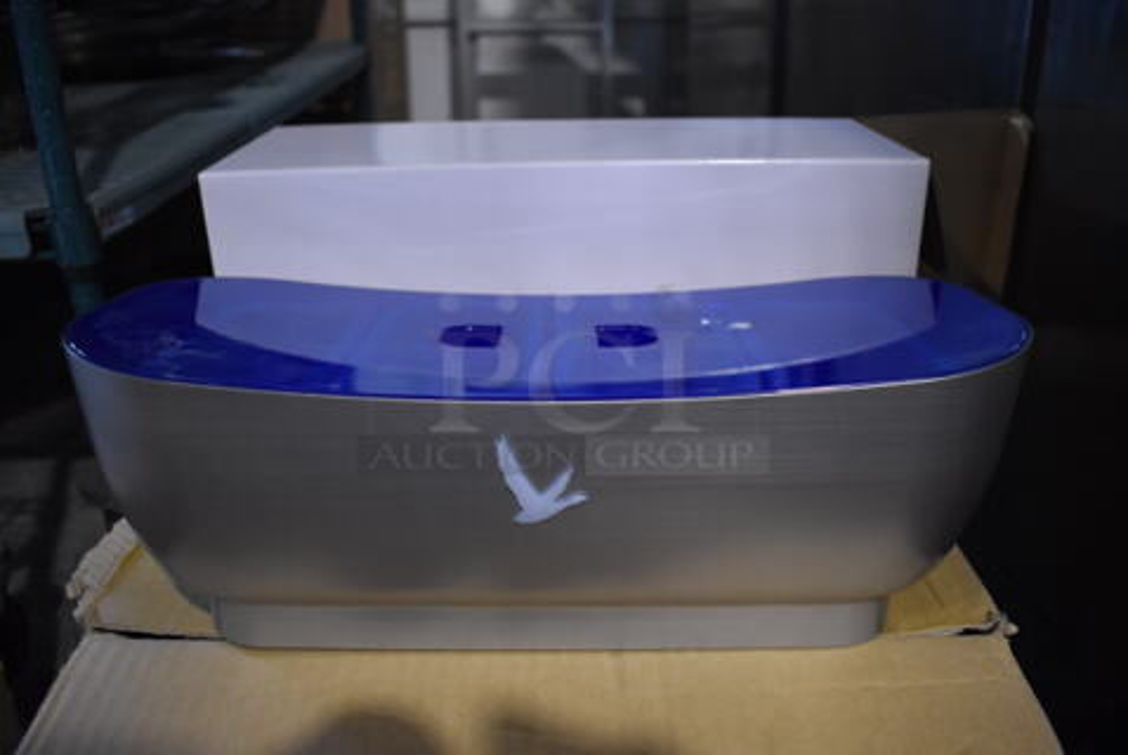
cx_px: 564
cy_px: 378
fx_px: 847
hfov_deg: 67.3
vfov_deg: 48.1
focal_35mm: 27
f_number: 3.5
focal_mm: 18
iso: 2200
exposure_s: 1/125
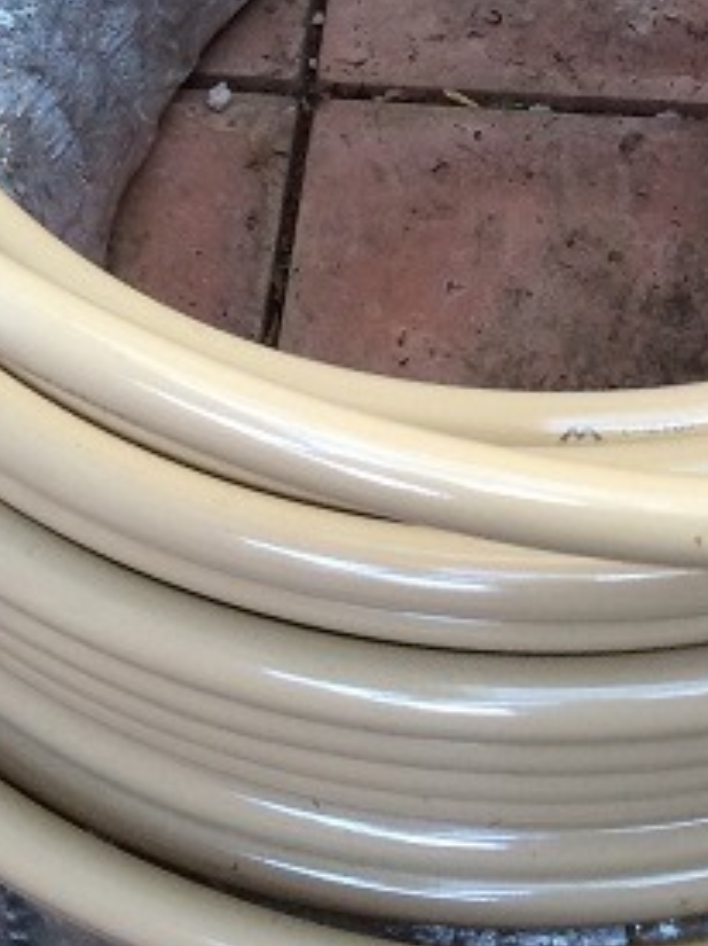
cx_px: 560
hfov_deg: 16.3
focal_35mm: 90
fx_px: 2456
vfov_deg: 20.3
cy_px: -201
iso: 100
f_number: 2.2
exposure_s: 1/30
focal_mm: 4.15
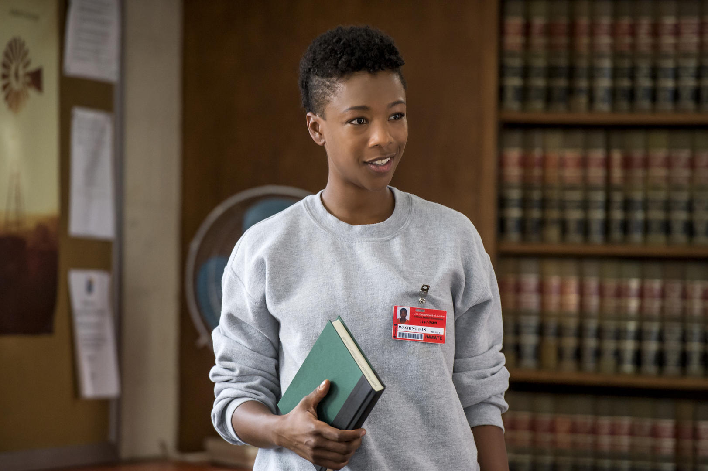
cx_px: 354
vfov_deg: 6.9
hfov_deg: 10.3
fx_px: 3931
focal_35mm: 200
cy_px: 236
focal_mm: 200
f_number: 4
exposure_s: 1/125
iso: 3200
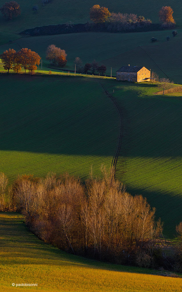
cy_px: 145
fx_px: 857
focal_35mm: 108
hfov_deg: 12.1
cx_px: 97
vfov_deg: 19.3
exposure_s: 1/125
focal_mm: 70
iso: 100
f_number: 8
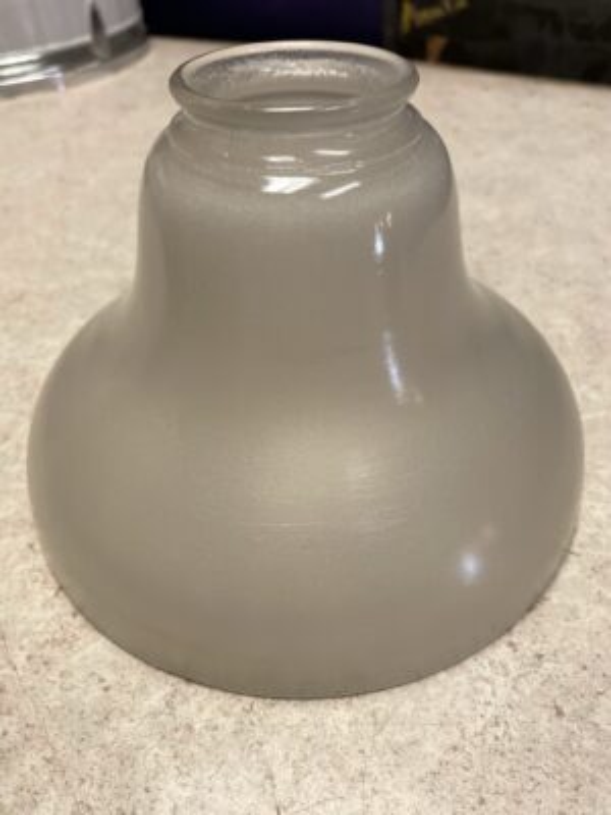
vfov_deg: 67.3
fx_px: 612
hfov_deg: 53.1
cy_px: 408
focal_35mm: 26
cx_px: 306
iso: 125
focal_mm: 4.2
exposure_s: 1/120
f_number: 1.6
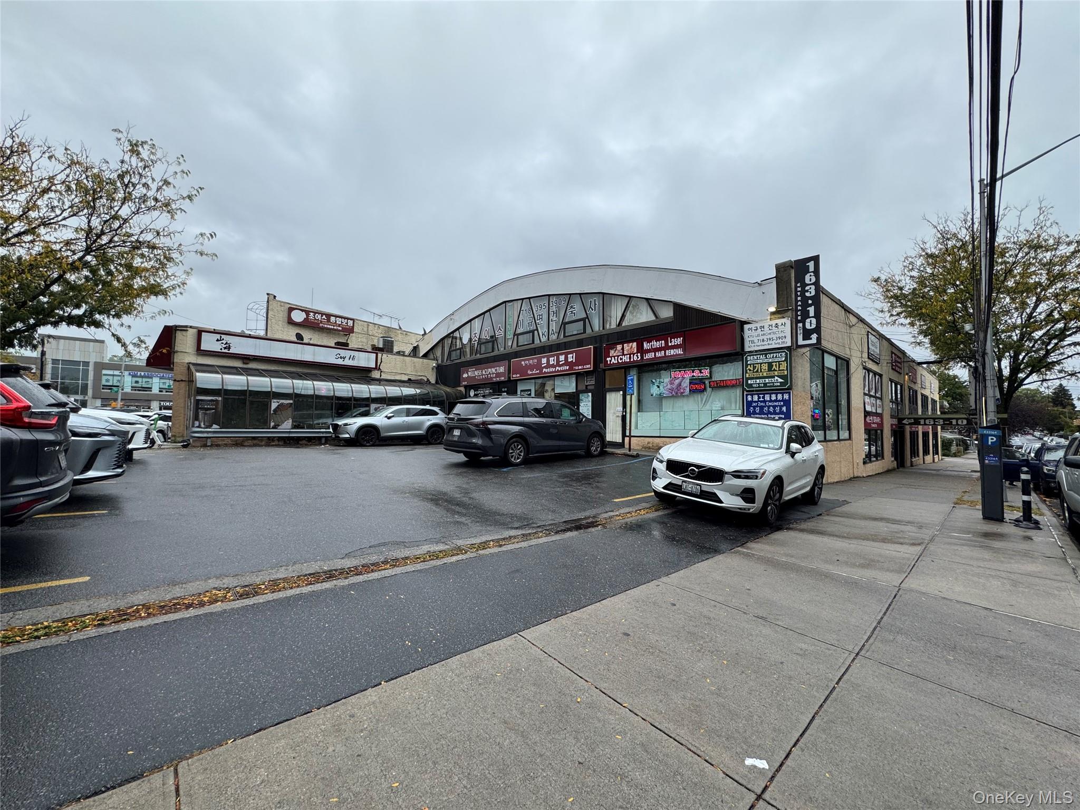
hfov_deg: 102.1
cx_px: 540
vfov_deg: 85.7
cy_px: 405
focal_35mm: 14
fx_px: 437
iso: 40
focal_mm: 2.22
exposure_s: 1/713
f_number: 2.2
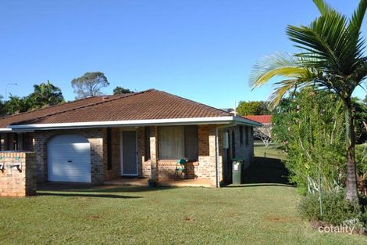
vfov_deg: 39.9
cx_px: 184
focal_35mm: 33
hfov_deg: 57.2
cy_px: 122
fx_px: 336
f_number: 7.1
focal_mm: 22
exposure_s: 1/200
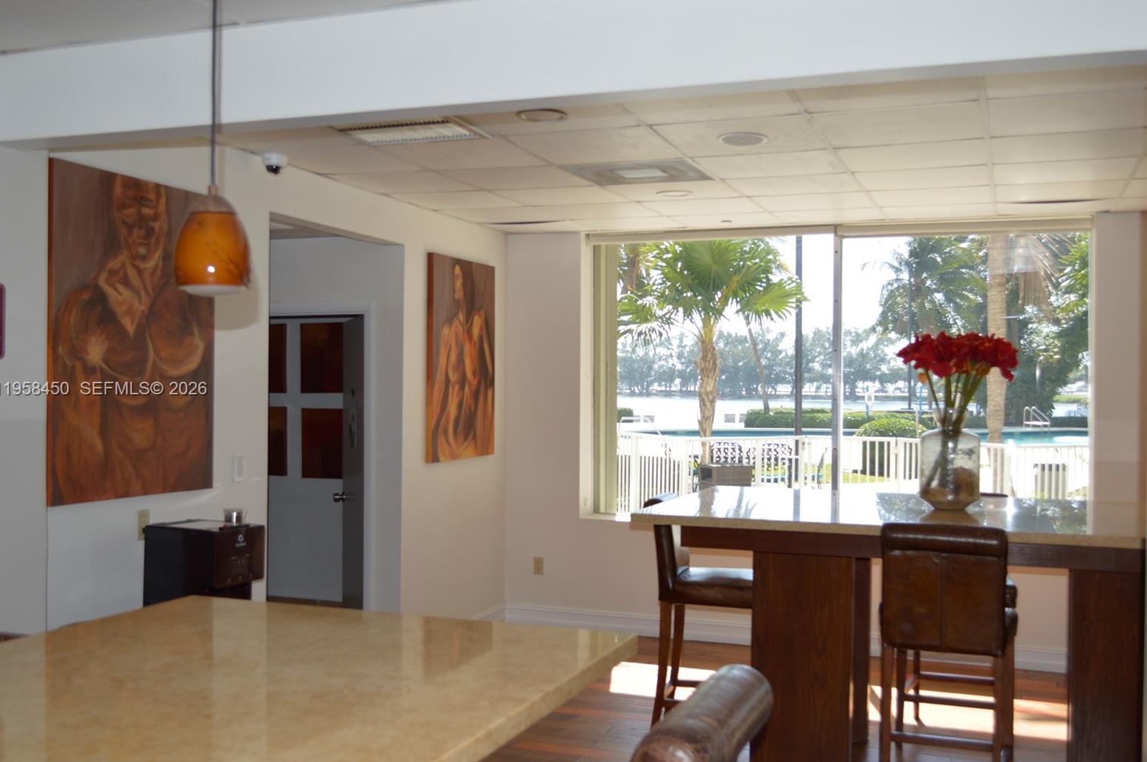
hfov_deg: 51.9
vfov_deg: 35.8
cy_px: 390
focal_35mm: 37
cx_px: 567
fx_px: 1177
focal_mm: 24
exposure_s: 1/200
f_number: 4.2
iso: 100
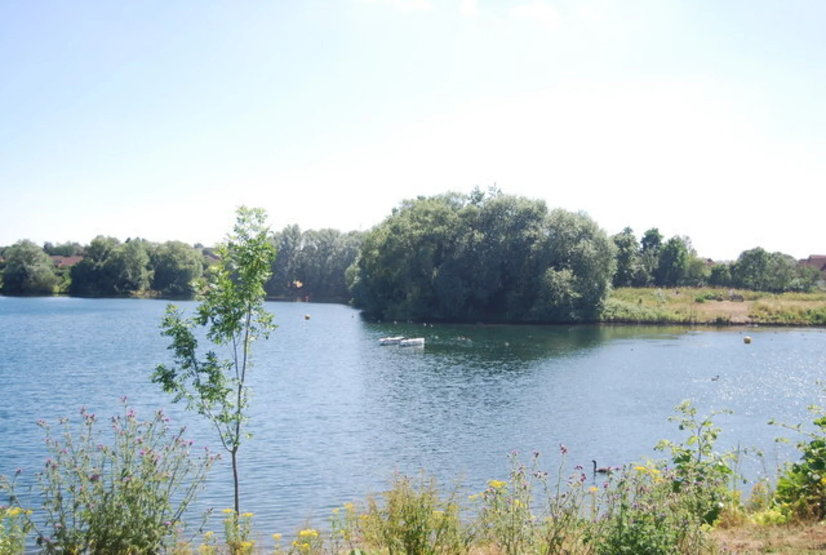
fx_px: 1035
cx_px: 413
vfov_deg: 30.0
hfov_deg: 43.5
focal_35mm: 45
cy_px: 278
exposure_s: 1/800
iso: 200
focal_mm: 30
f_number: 4.2
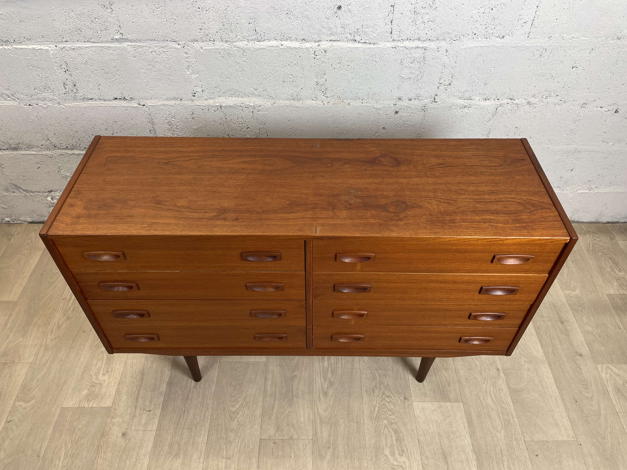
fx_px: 471
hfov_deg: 67.3
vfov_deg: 53.1
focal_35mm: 26
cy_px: 235
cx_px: 314
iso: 64
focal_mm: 4.2
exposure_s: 1/100
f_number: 1.6
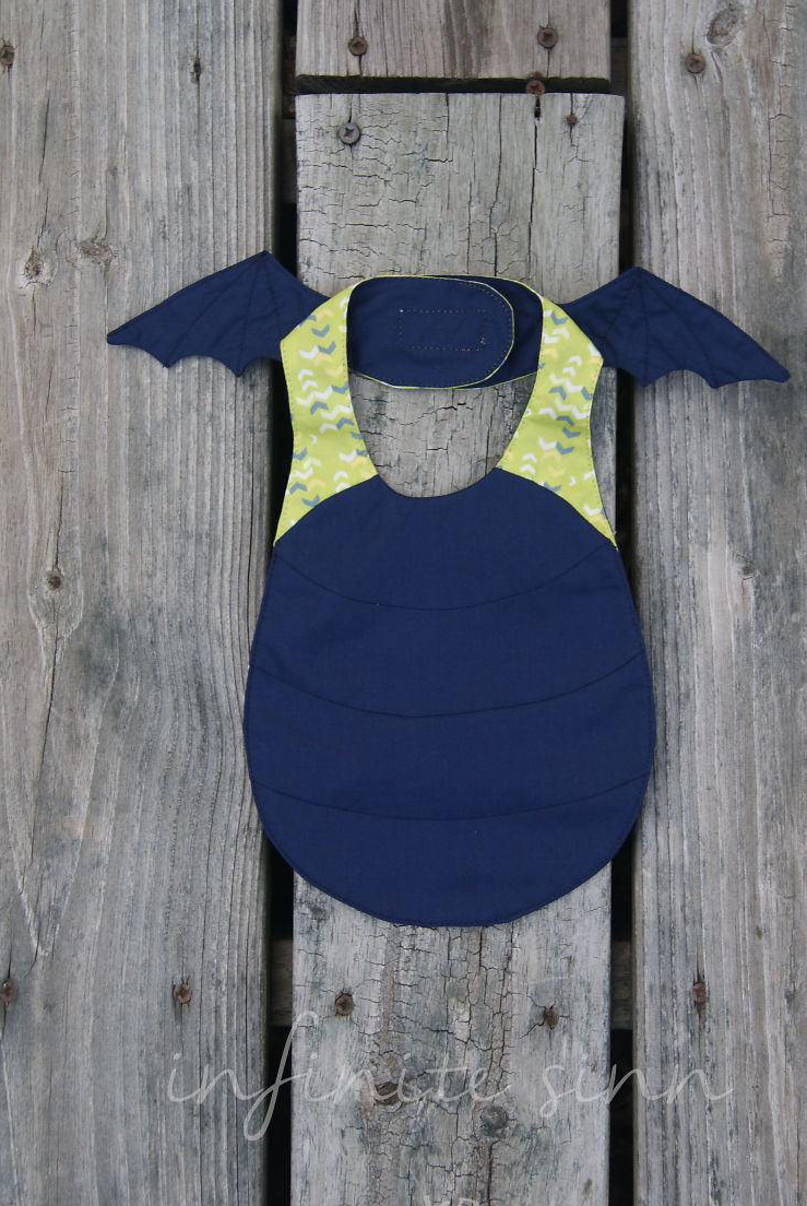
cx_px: 449
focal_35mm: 50
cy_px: 579
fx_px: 1676
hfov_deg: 27.0
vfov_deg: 39.5
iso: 100
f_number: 5.6
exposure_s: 1/80
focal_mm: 28
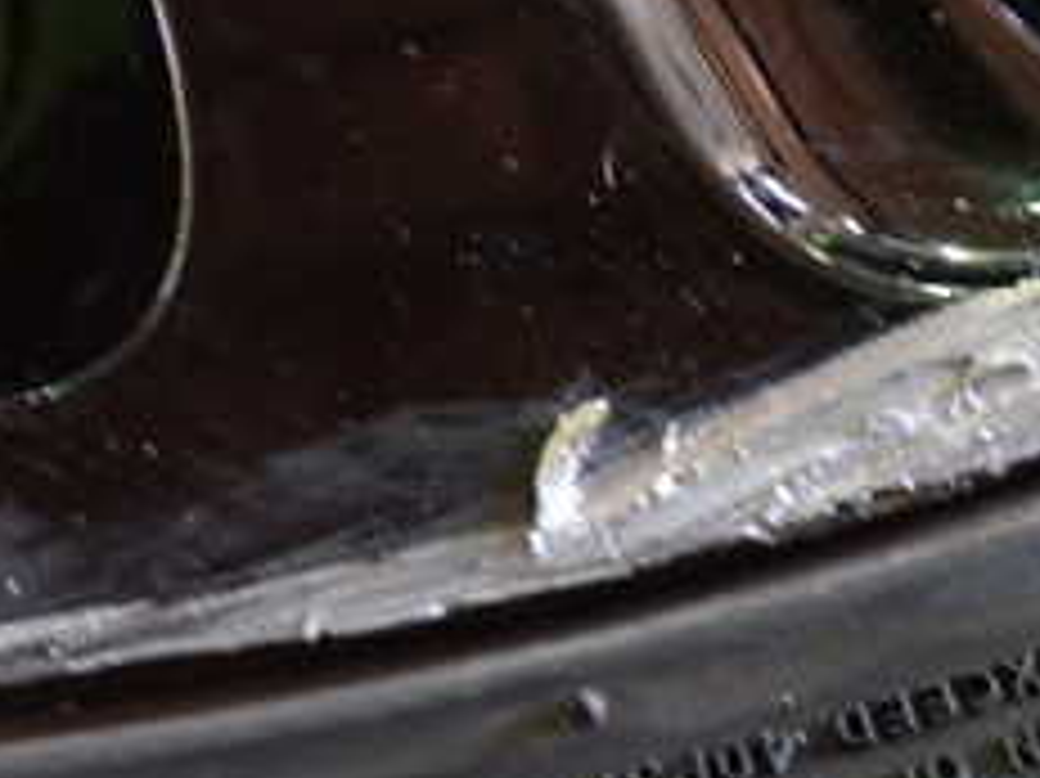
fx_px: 2342
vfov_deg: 18.8
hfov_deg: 23.9
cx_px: 1040
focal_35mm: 78
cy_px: 274
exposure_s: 1/25
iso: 800
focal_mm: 5.4
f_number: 2.3
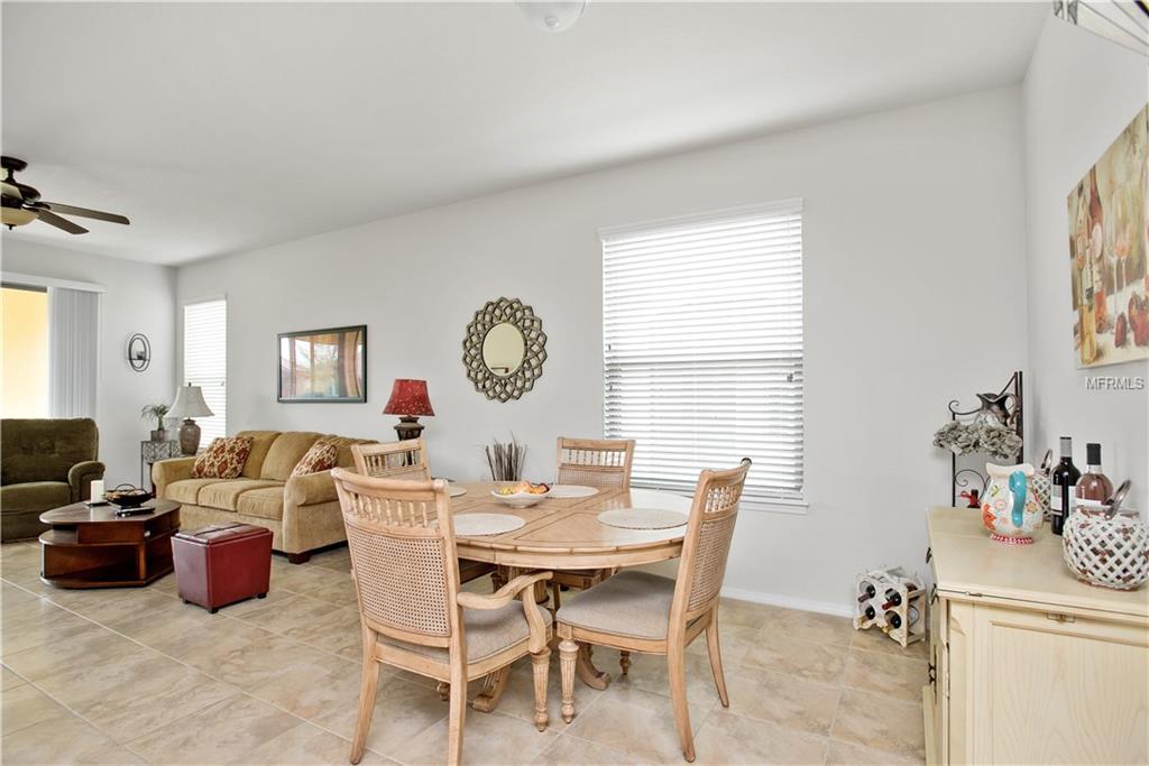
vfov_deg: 64.6
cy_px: 383
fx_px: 606
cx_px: 574
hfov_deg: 86.9
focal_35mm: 19
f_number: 7.1
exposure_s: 1/30
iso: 400
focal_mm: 19
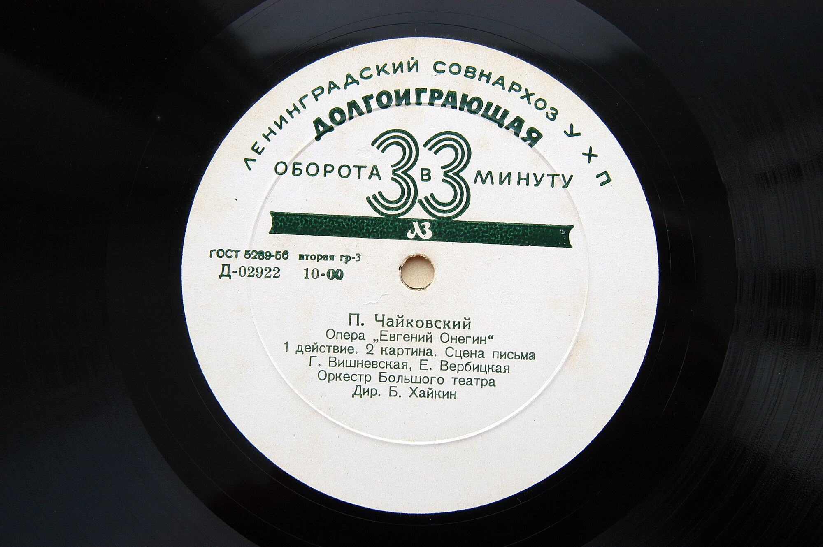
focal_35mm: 52
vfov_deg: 25.7
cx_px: 412
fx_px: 1199
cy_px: 274
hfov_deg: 37.9
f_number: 7.1
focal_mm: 35
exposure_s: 1/200
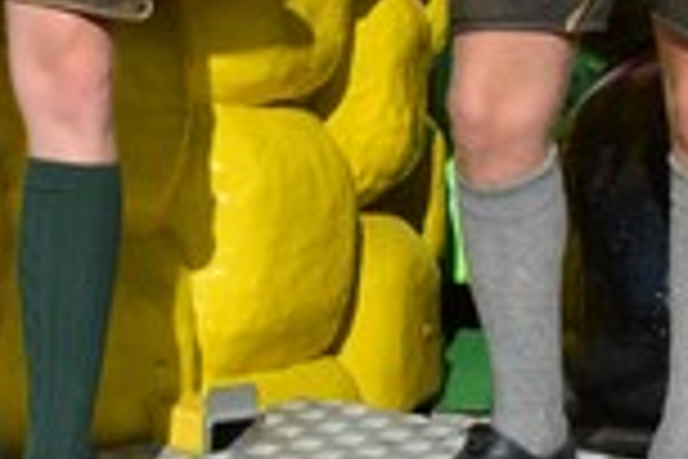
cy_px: -533
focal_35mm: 172
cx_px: -319
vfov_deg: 7.6
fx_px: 3287
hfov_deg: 11.5
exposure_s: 1/320
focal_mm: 22
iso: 100
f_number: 9
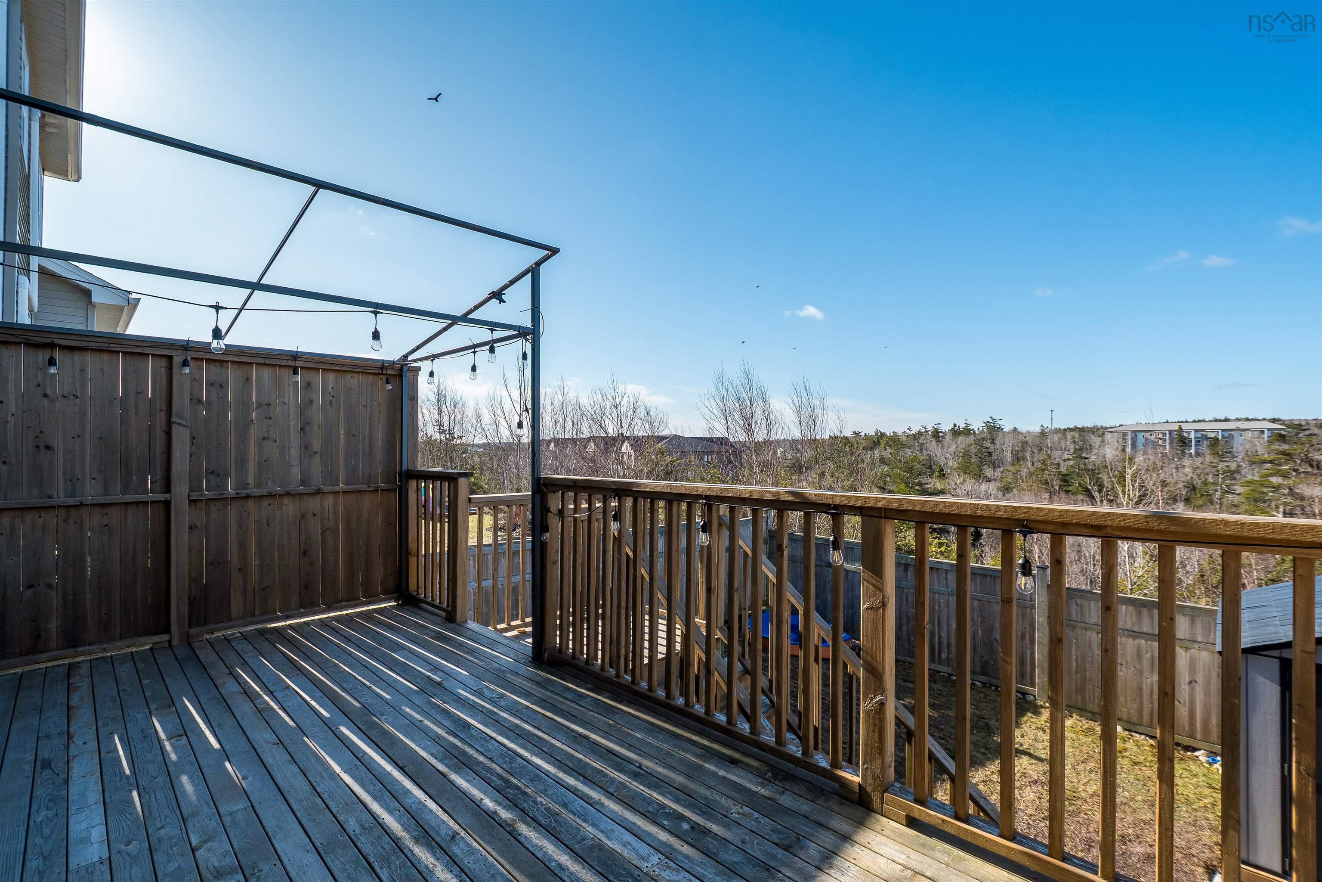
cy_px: 441
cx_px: 661
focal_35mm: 15
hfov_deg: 100.4
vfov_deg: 77.3
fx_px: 551
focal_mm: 10
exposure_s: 1/1000
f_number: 6.3
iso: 400
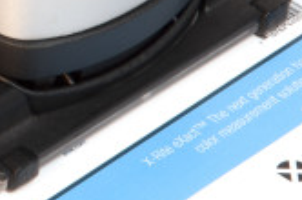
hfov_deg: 2.8
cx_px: -351
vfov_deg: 1.8
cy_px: -215
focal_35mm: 741
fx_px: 6204
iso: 200
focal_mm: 120
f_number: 22
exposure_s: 1/250
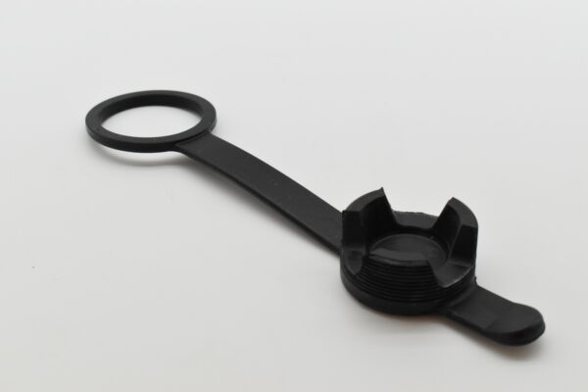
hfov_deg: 28.1
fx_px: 1176
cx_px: 294
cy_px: 196
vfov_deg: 18.9
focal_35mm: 72
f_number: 8
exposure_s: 1/1250
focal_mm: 48
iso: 1600
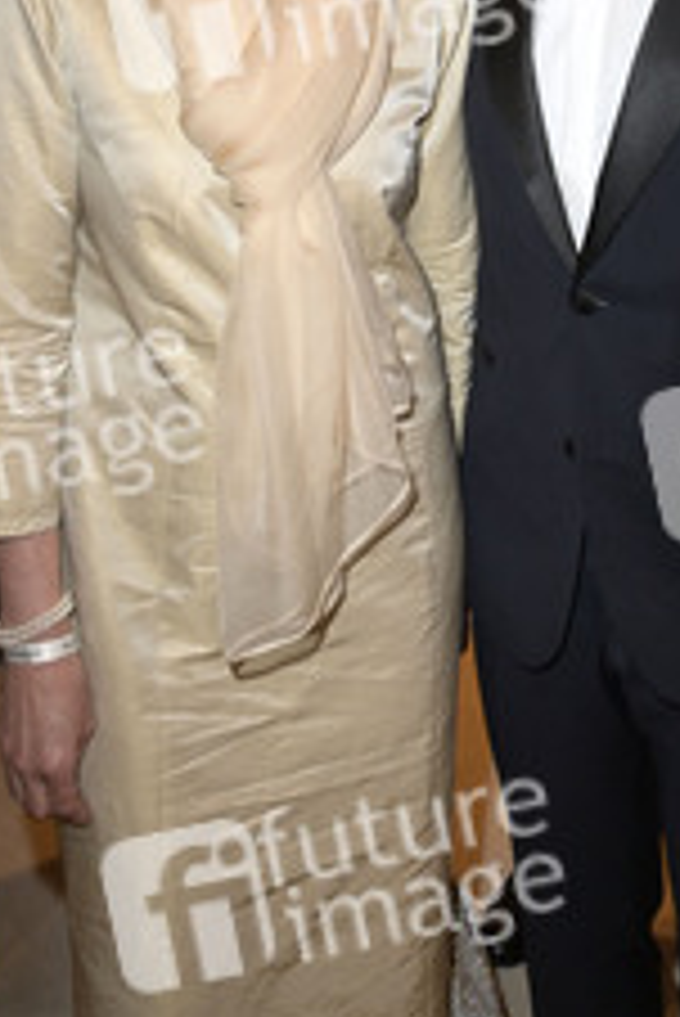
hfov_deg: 25.4
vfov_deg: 36.3
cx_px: 464
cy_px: 212
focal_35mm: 53
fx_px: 1499
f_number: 5
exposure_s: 1/60
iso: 2000
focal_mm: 30
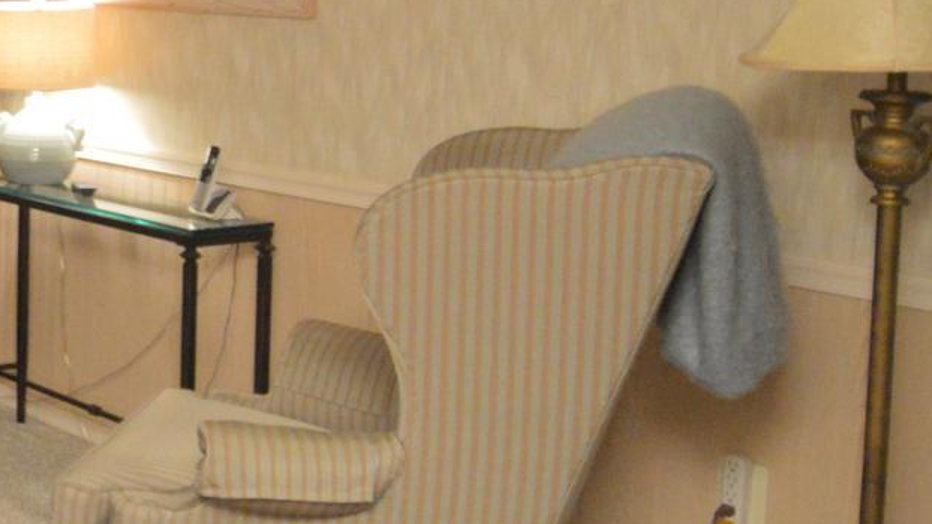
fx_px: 1532
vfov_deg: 19.2
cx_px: -435
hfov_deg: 25.9
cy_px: 101
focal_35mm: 62
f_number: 4
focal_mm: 12
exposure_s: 1/60
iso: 3200
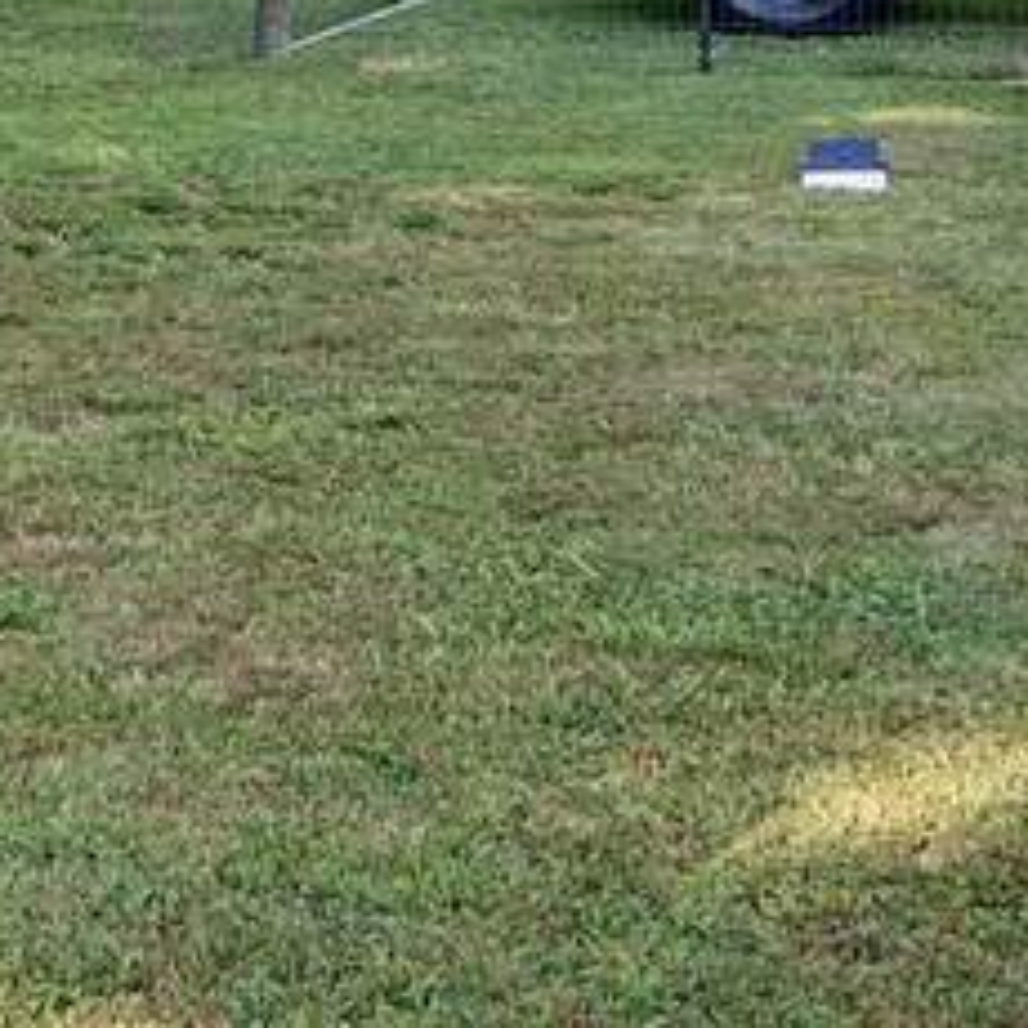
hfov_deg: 12.8
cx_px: -608
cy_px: -183
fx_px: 4301
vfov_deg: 13.3
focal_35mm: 128
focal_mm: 5.7
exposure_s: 1/456
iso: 50
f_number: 1.5
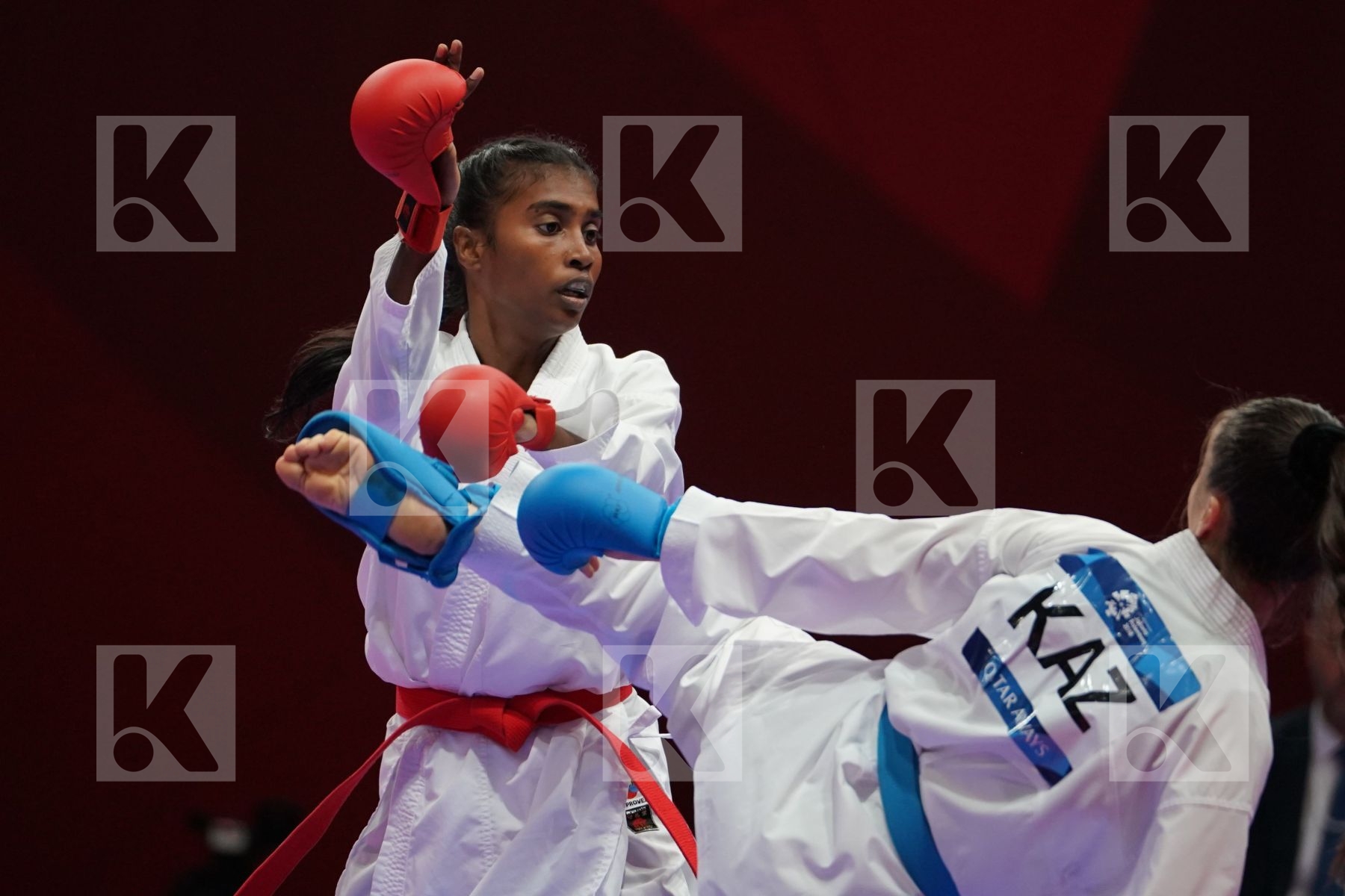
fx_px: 15279
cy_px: 448
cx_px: 672
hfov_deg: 5.0
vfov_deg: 3.4
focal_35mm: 409
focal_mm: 273
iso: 2500
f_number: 4
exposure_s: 1/1000
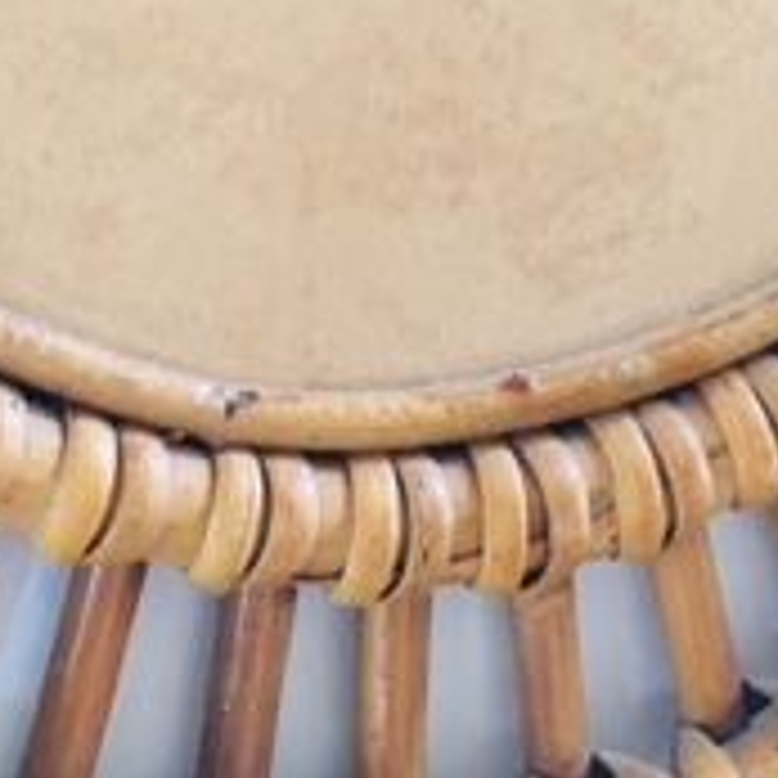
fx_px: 2416
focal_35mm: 95
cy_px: -369
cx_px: 261
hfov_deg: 18.2
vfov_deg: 16.7
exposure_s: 1/33
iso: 160
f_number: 2.2
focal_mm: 4.15
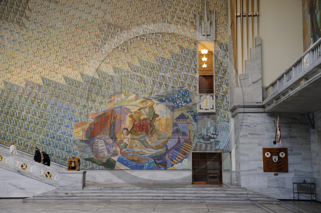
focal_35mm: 48
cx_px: 160
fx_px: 428
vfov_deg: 28.0
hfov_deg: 41.1
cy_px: 106
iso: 1600
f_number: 4
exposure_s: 1/60
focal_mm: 48
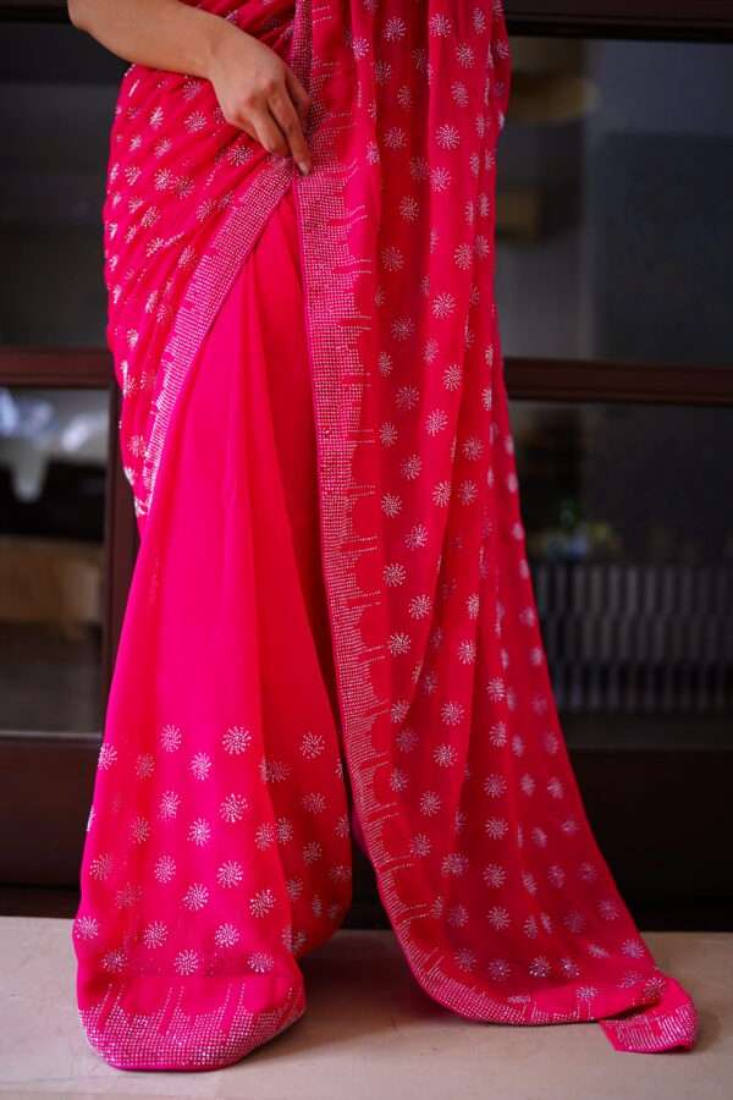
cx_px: 366
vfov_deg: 54.4
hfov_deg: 37.9
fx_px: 1069
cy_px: 550
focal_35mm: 35
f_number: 1.4
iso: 400
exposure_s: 1/200
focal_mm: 35
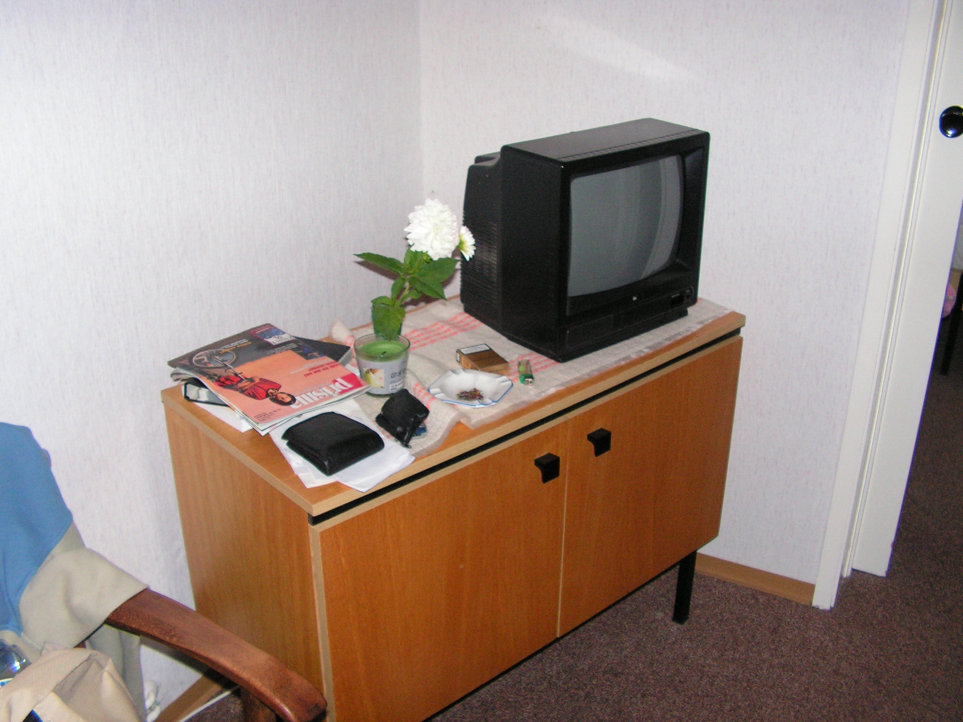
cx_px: 482
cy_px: 361
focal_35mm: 36
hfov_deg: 51.4
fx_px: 1002
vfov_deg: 39.7
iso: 200
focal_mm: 6
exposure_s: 1/40
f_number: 3.2
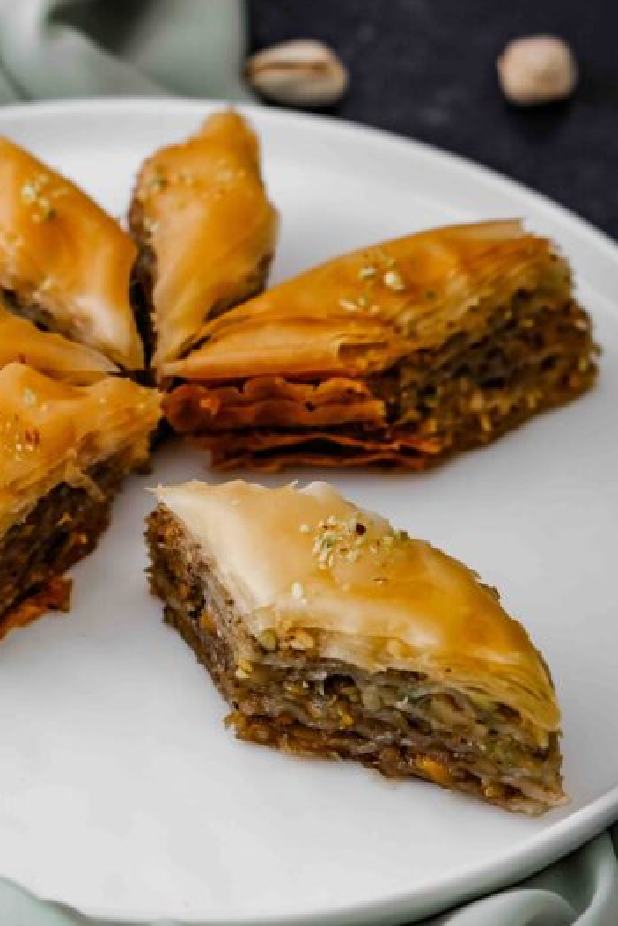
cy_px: 482
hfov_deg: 12.5
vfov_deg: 18.7
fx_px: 2805
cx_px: 124
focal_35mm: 109
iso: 320
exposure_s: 1/60
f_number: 3.6
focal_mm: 37.4
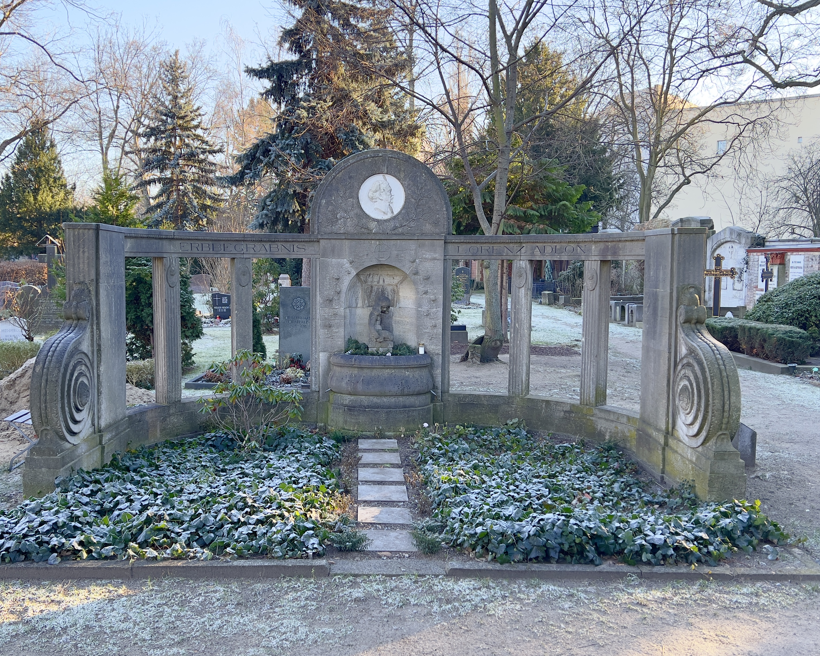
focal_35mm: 28
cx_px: 388
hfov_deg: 62.2
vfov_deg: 51.5
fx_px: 680
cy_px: 324
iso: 50
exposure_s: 1/388
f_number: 1.5
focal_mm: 5.7
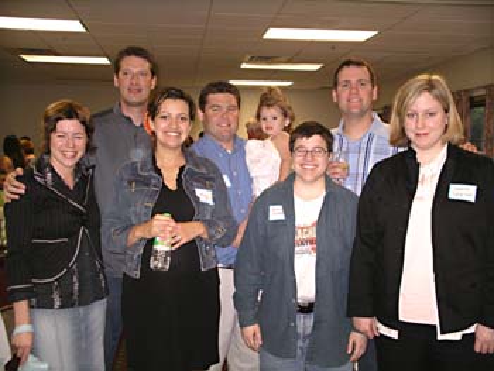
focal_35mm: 45
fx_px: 643
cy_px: 186
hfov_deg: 42.0
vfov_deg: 32.2
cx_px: 247
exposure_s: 1/42
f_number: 3
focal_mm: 9.3
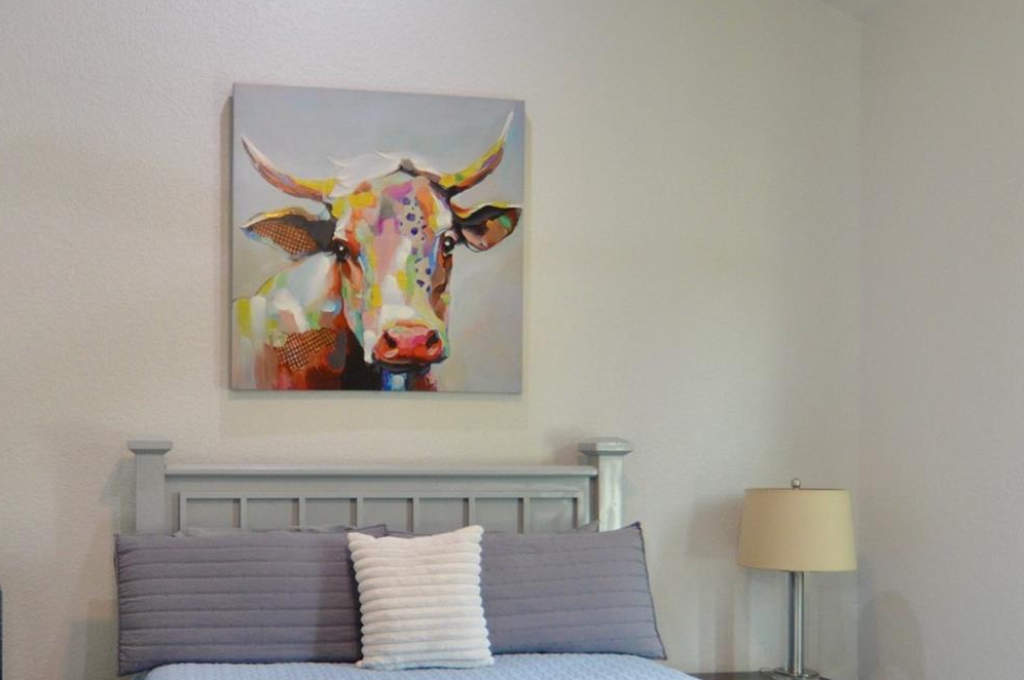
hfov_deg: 50.7
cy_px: 472
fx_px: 1051
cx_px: 317
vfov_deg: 35.4
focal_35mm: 37
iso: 800
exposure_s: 1/60
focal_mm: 12
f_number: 4
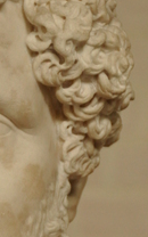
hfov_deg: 4.5
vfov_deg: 7.2
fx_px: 1884
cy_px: 105
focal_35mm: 292
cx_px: -80
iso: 1000
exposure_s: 1/125
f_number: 4.8
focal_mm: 60
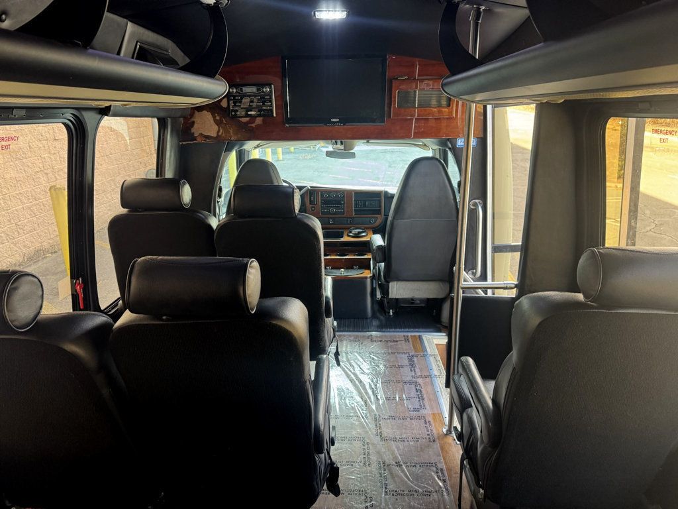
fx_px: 470
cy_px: 254
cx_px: 339
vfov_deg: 56.8
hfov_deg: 71.6
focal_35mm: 24
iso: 200
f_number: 1.78
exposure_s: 1/70
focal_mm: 6.76
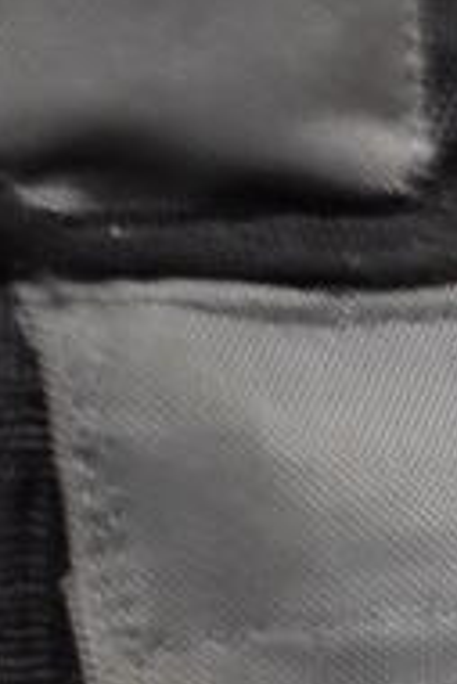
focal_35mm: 130
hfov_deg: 10.3
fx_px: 2471
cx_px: 594
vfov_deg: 13.9
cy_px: 1262
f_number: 3.5
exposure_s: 1/30
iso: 2500
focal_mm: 18
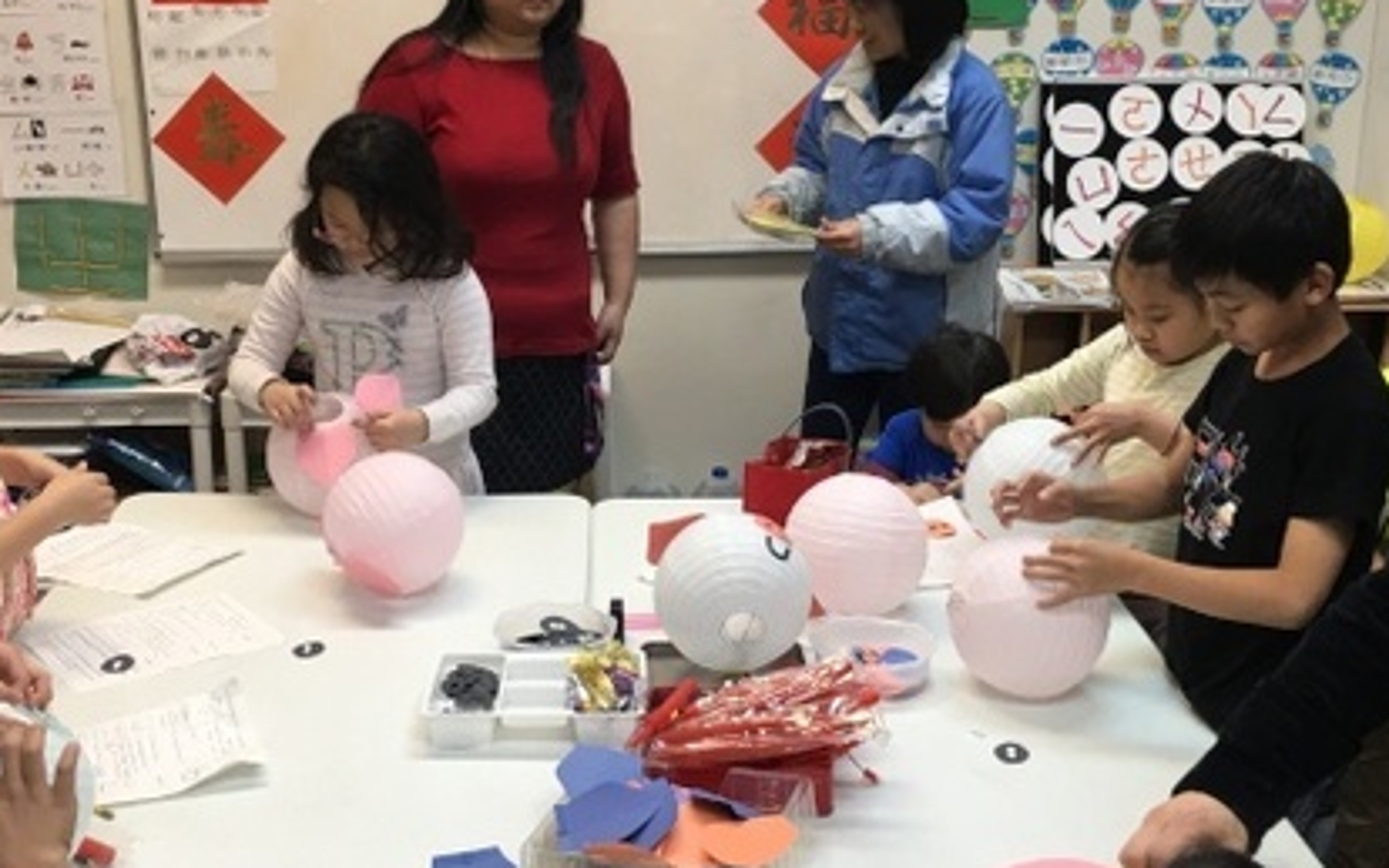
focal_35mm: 46
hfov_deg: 43.5
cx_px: 674
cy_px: 417
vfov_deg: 28.0
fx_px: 1742
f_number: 2.2
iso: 25
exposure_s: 1/30
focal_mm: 4.15
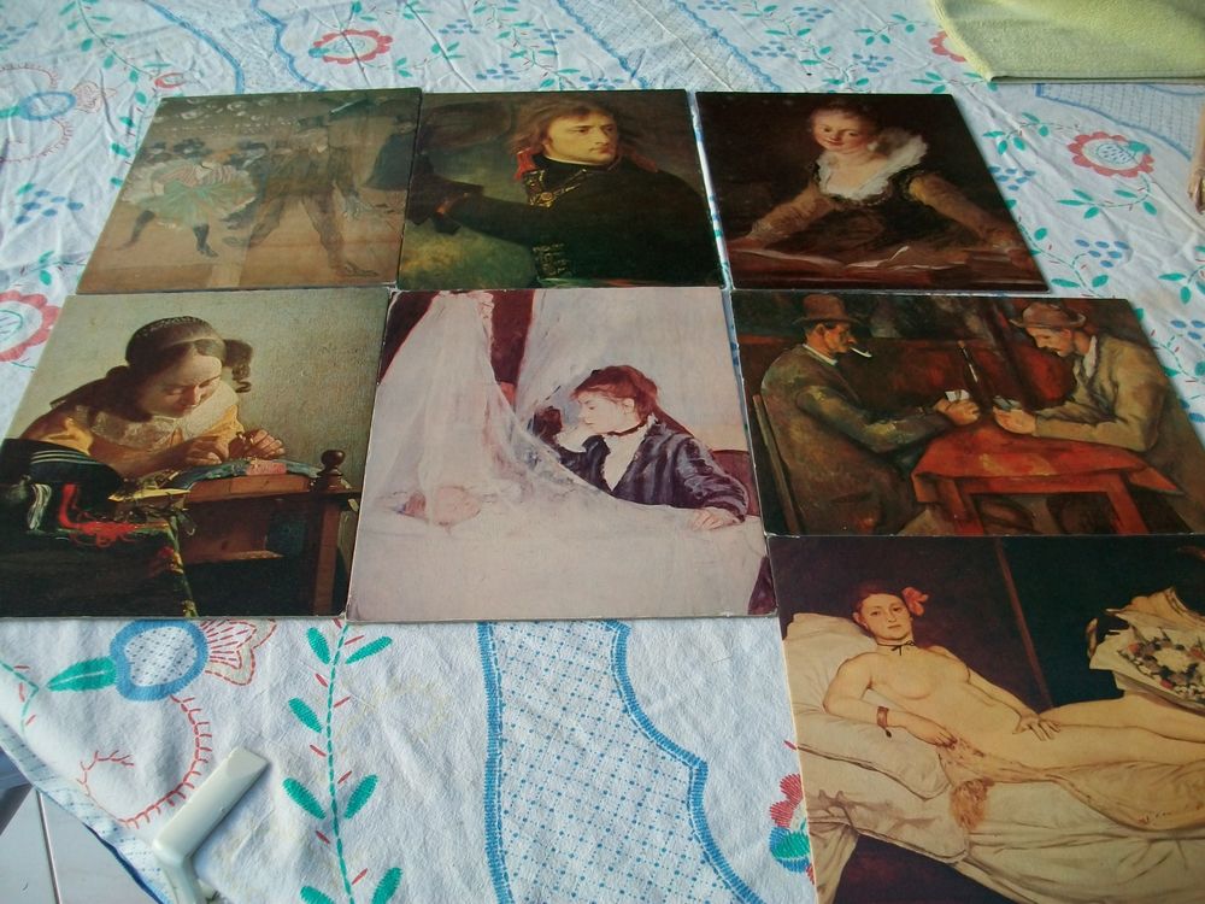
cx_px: 602
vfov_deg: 41.8
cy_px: 452
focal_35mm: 34
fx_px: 1184
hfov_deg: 54.0
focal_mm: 5.7
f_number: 2.8
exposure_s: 1/125
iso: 80
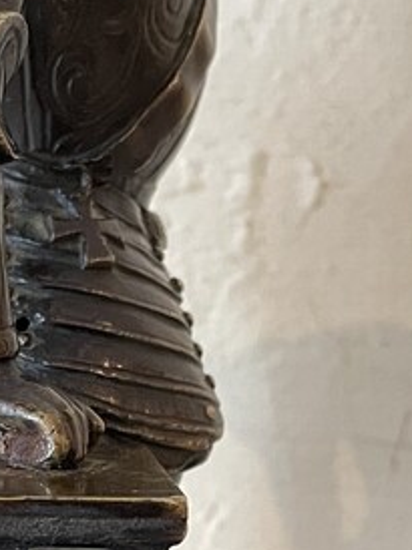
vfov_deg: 17.0
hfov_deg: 12.9
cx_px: 90
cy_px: 530
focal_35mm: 114
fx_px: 1812
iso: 400
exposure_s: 1/33
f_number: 1.6
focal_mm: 4.2
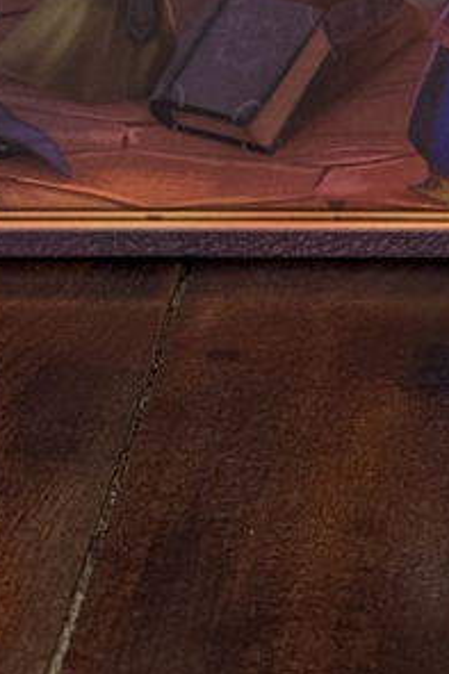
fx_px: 3371
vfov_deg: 11.0
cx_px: 476
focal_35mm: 180
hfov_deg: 7.6
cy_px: -359
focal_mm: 6.76
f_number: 1.78
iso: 250
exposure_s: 1/50
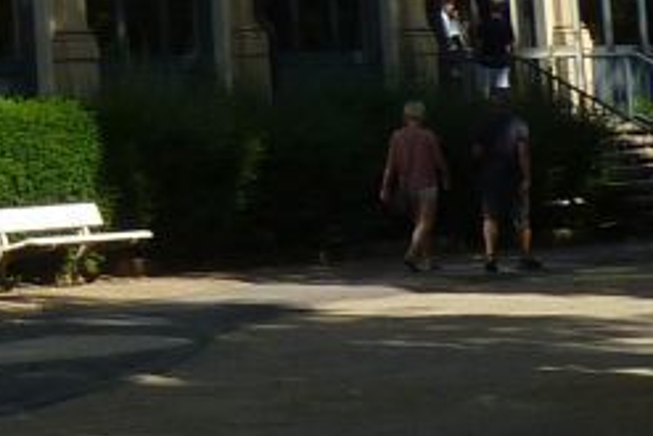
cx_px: -743
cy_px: -310
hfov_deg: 11.4
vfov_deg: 8.4
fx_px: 2868
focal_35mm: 158
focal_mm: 4.1
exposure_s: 1/500
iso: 80
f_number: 4.5
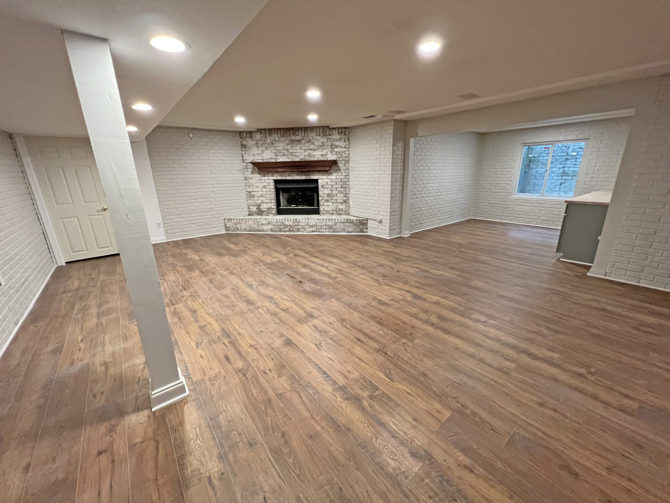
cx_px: 335
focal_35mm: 13
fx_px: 252
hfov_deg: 106.2
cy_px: 252
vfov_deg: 89.9
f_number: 1.8
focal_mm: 1.57
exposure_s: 1/60
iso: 320
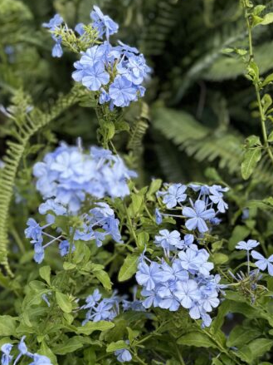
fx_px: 589
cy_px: 254
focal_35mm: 56
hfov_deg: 25.9
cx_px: 90
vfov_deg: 33.9
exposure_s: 1/1339
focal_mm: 6.76
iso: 80
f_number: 1.78
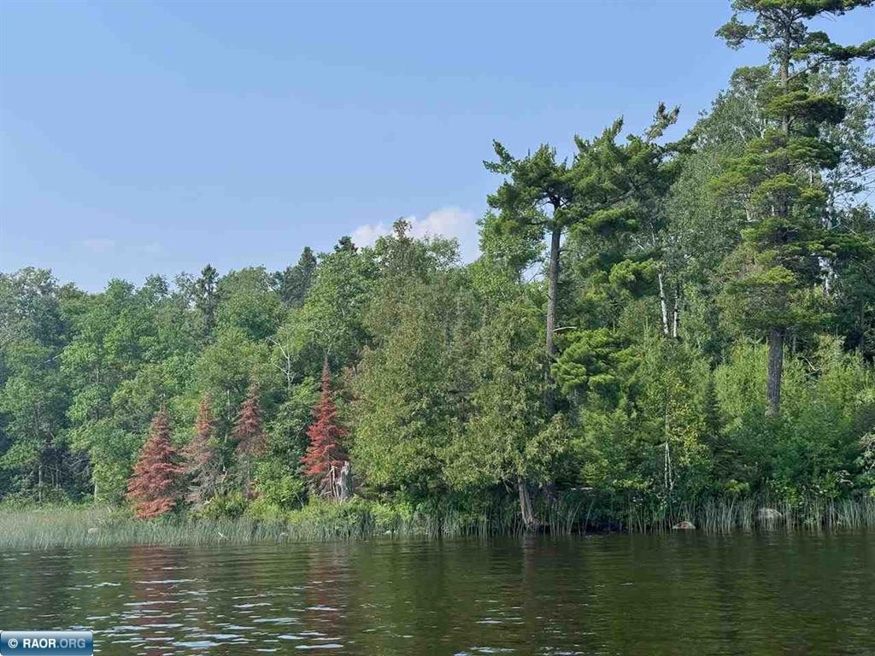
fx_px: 1213
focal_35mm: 48
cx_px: 438
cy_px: 328
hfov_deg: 39.7
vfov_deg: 30.3
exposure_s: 1/4049
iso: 64
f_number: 1.78
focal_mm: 6.76
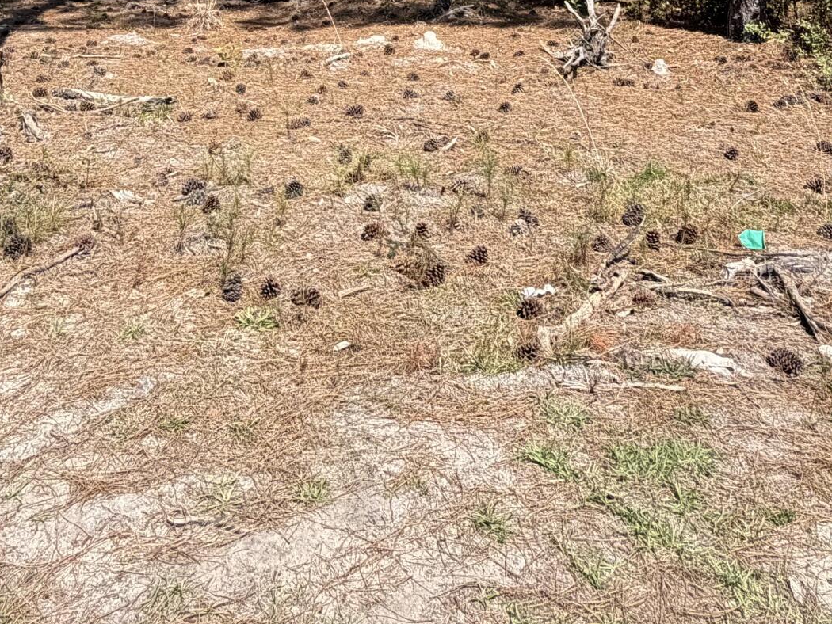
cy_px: -171
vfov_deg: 29.5
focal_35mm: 40
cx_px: 357
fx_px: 962
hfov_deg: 46.7
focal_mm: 2.22
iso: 40
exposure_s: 1/770
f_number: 2.2
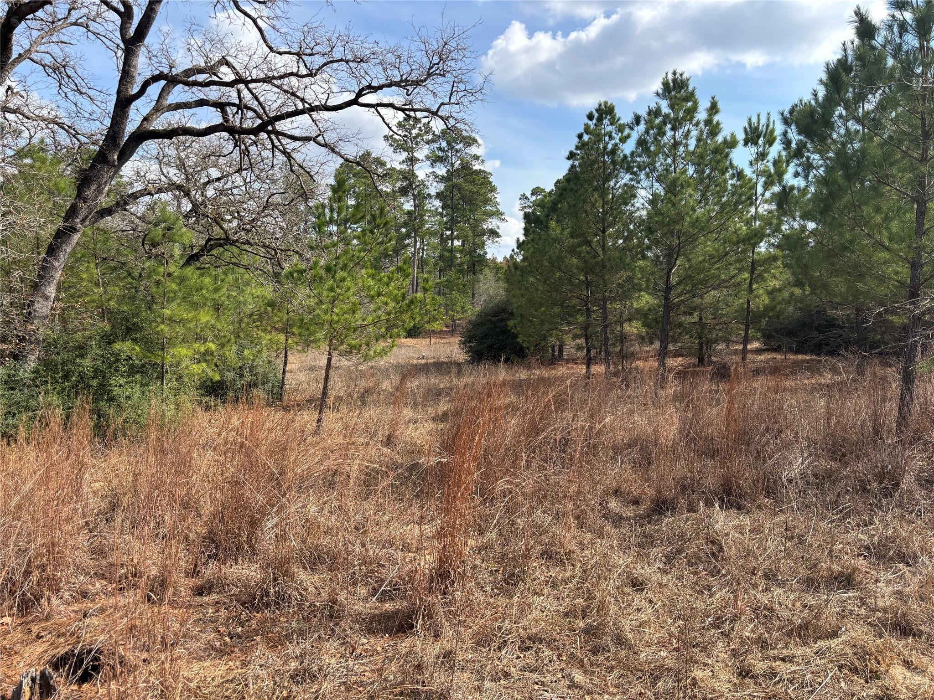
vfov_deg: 53.1
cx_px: 467
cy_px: 350
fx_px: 702
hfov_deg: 67.3
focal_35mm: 26
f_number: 1.6
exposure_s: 1/1912
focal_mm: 5.96
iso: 50
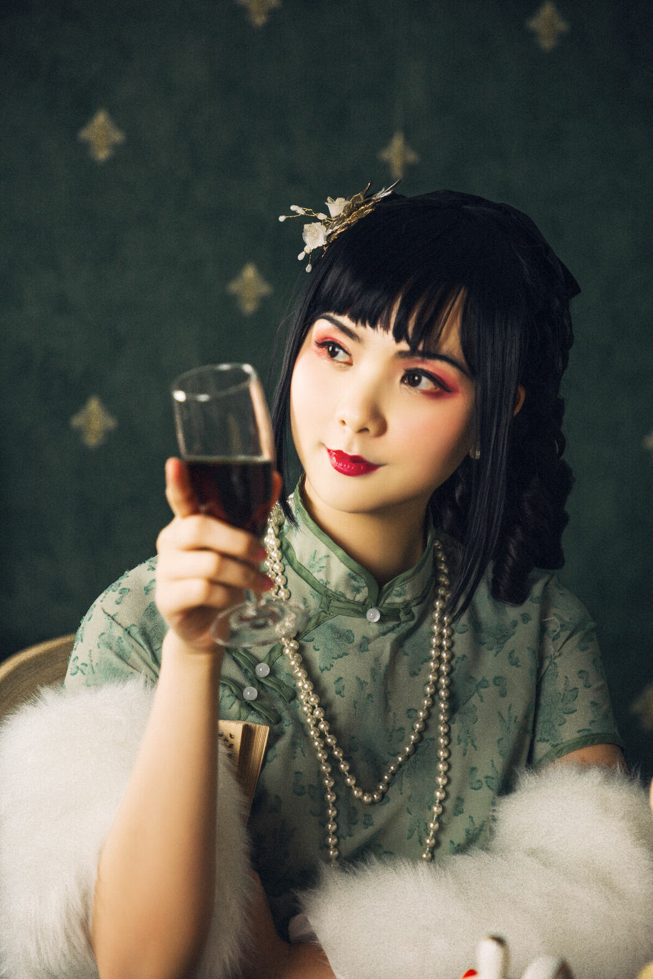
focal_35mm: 105
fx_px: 2857
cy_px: 490
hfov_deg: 13.0
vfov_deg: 19.5
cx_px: 326
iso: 800
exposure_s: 1/80
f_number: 4
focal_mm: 105
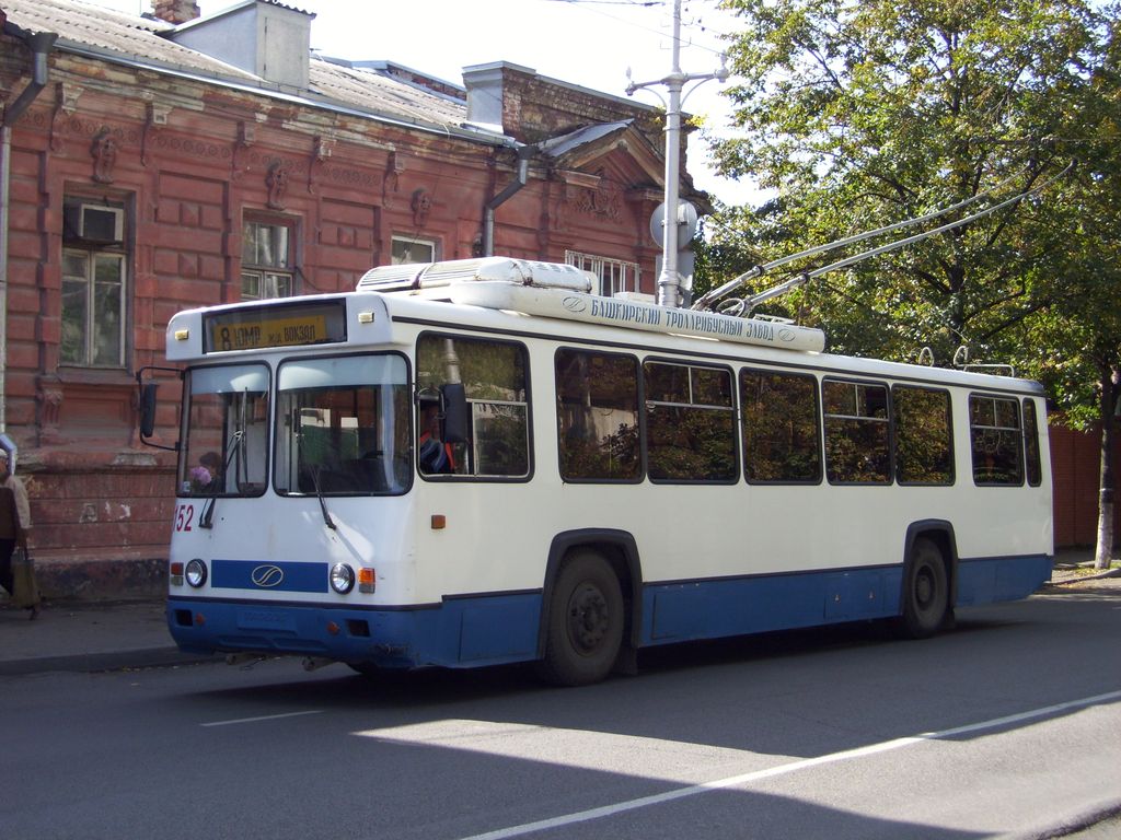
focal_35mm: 53
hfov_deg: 36.2
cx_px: 560
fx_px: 1716
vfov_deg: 27.5
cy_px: 420
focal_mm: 8.8
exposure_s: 1/250
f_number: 4
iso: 80
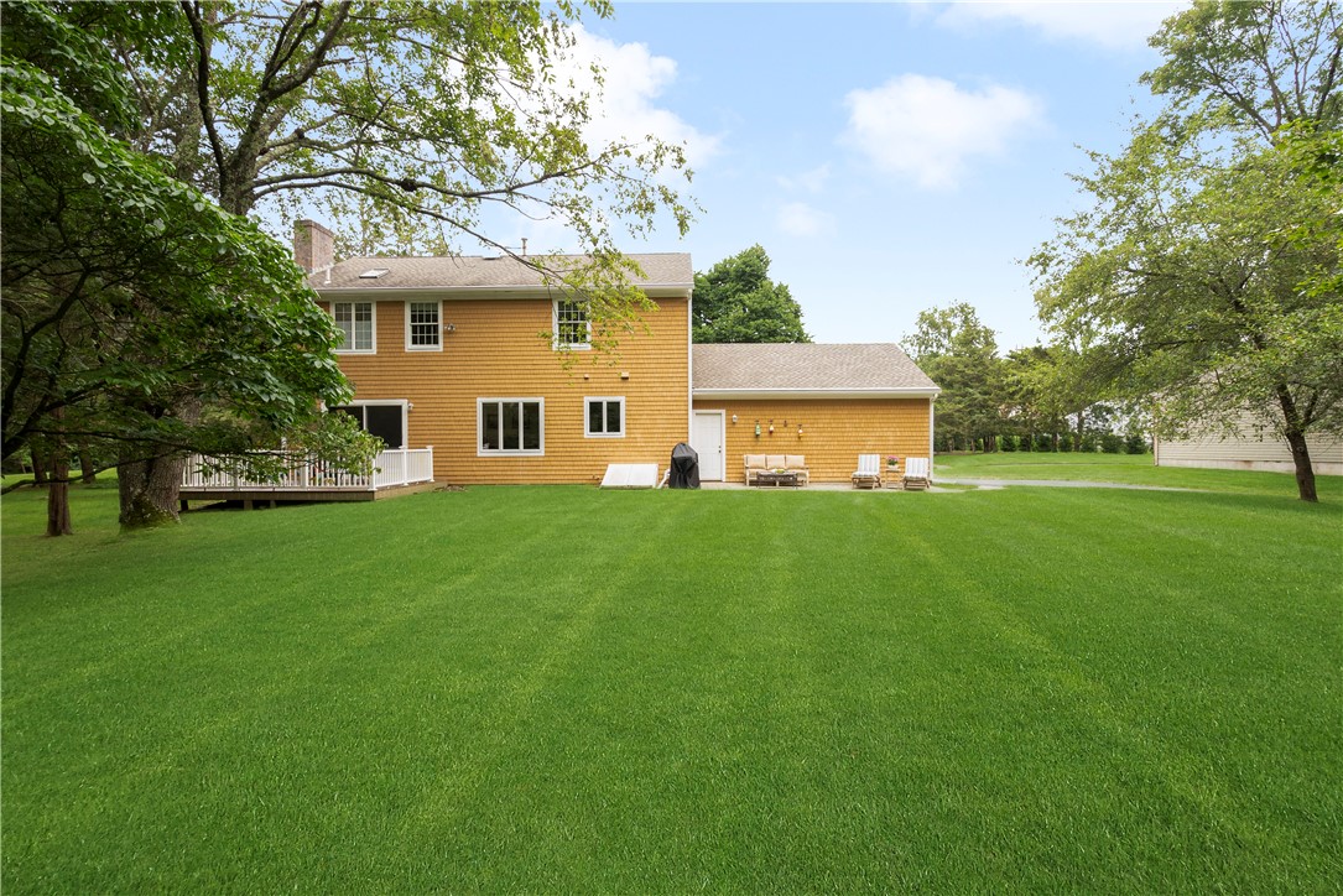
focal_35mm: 16
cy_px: 448
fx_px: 597
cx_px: 672
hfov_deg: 96.7
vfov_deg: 73.8
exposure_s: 1/125
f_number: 7.1
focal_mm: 16
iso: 640
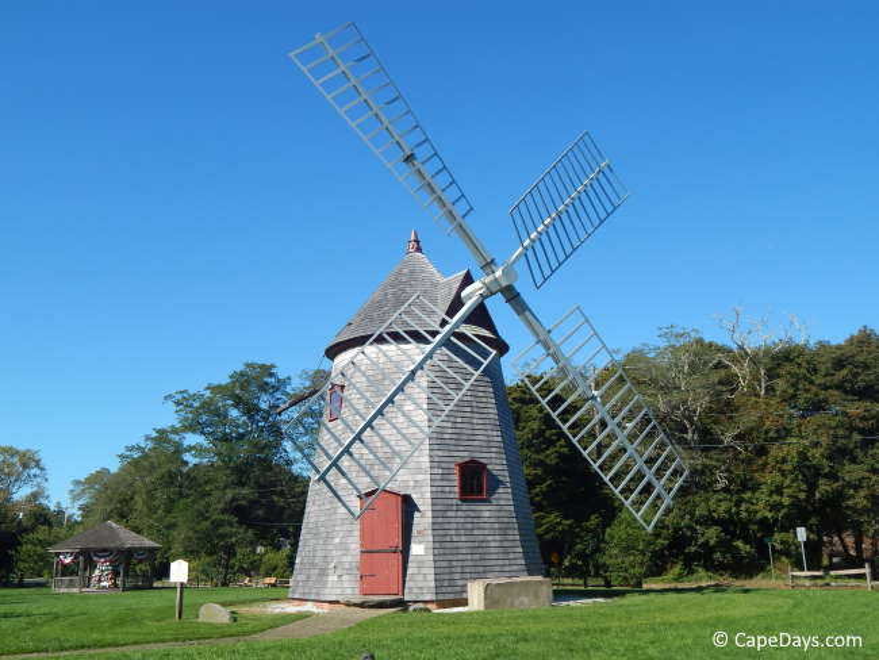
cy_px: 330
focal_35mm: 35
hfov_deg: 52.6
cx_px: 440
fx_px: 889
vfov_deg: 40.7
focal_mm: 6.1
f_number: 6.7
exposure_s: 1/400
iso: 125
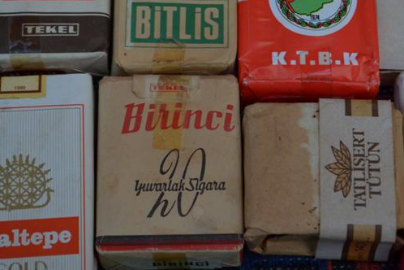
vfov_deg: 13.7
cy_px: 100
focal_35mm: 100
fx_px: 1122
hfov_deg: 20.4
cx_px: 256
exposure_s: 1/60
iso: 800
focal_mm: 52
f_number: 5.6
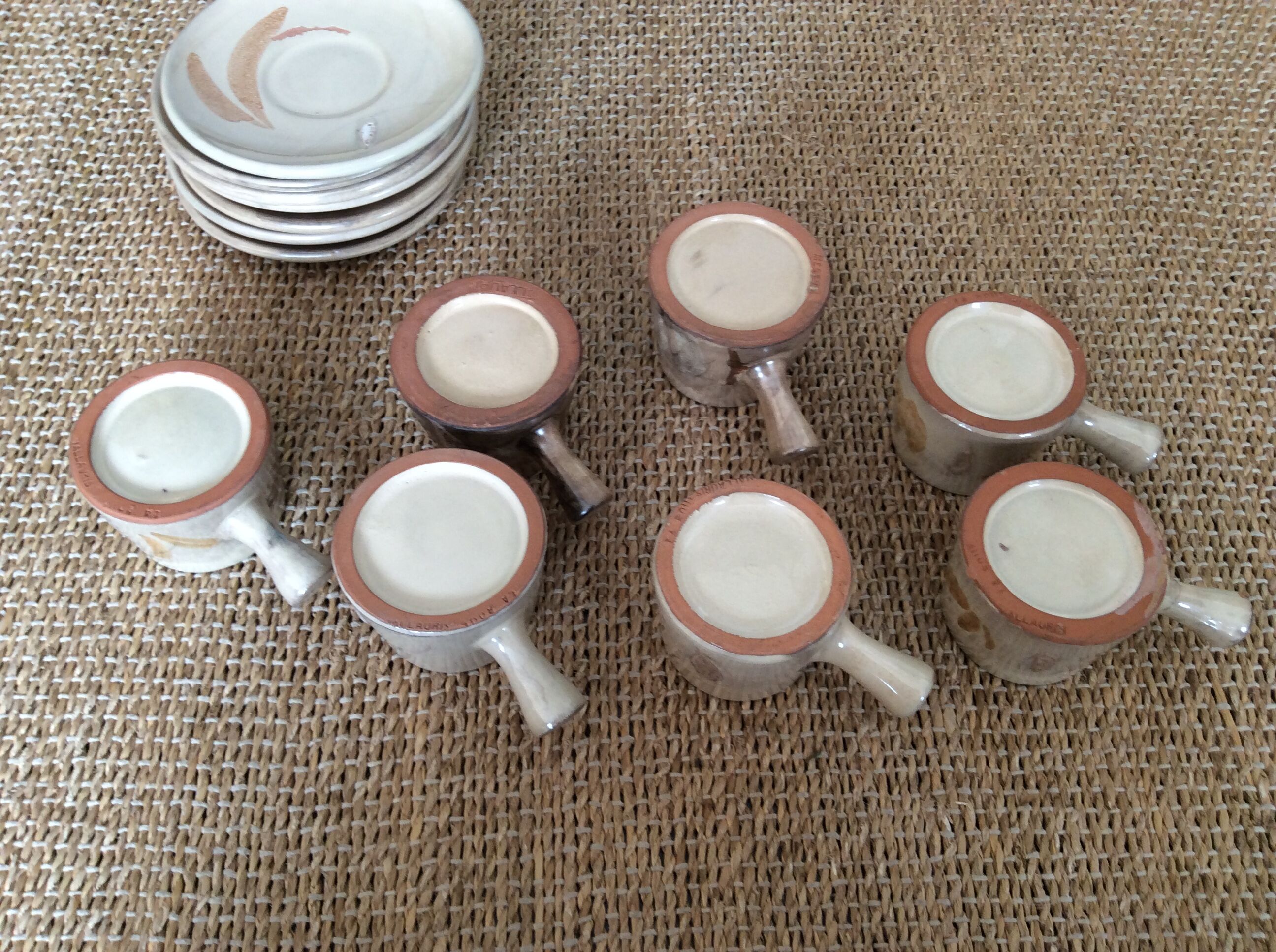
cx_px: 638
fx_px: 1178
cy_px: 476
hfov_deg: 56.9
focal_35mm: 32
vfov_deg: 44.1
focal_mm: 3.3
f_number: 2.4
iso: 50
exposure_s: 1/25
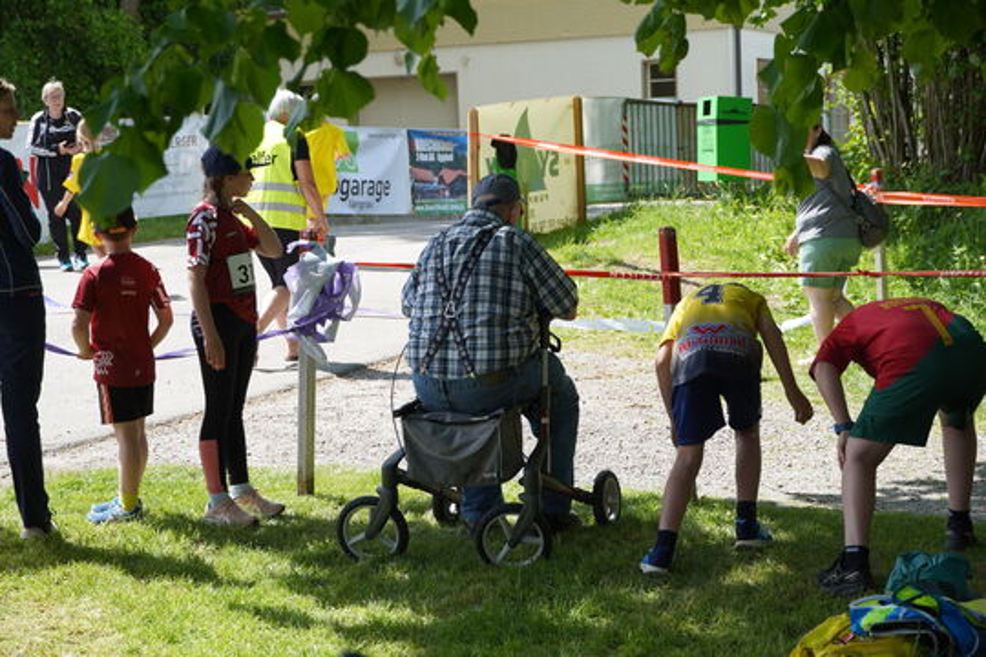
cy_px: 328
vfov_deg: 15.2
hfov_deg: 22.6
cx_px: 493
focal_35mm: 90
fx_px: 2465
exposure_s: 1/200
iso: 100
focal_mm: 60
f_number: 5.6
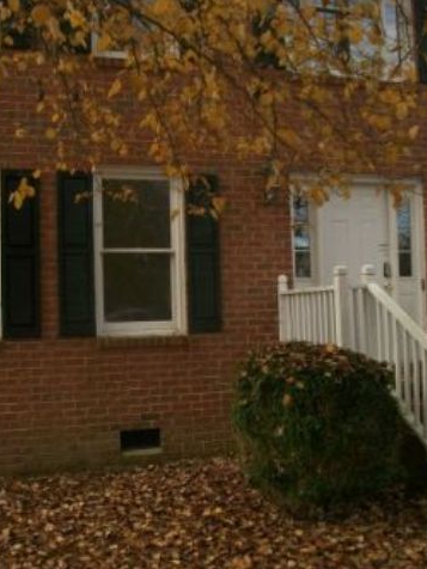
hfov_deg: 33.6
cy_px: 286
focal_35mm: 43
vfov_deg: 43.9
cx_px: 205
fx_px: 707
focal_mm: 5.7
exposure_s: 1/250
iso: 80
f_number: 2.9
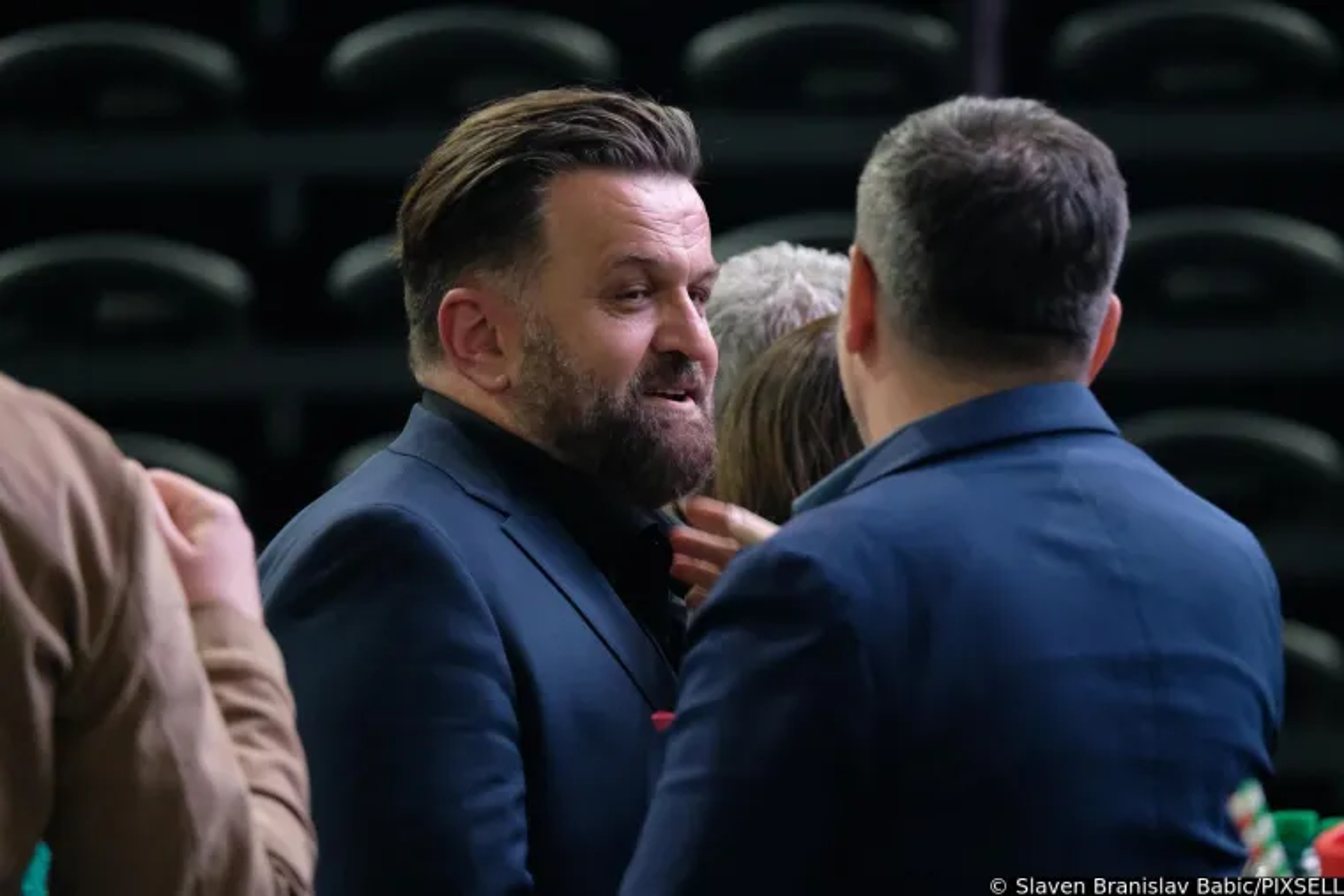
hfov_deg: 9.8
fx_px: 7841
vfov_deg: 6.5
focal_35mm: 210
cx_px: 672
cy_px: 448
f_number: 2.8
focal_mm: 140
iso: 5000
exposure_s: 1/80
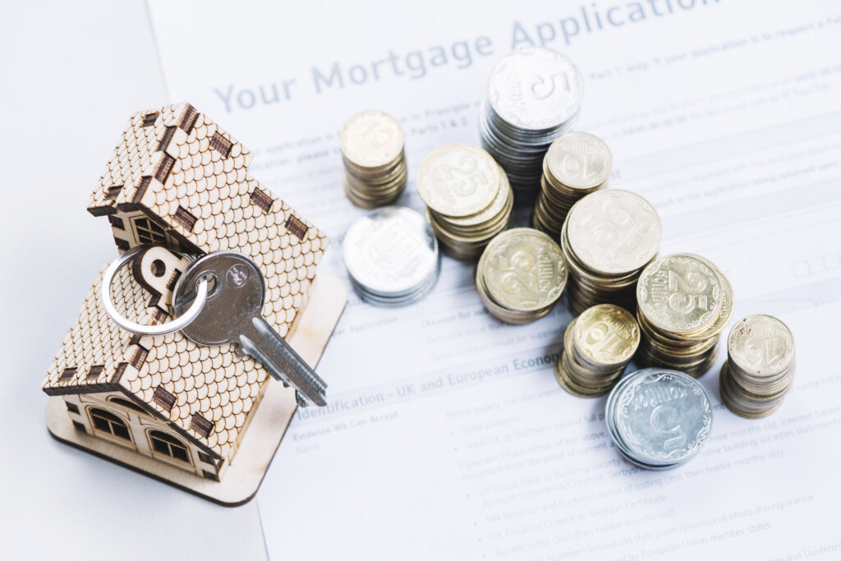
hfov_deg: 19.5
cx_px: 420
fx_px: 2453
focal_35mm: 105
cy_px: 280
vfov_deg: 13.0
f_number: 10
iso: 160
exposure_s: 1/160
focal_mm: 105
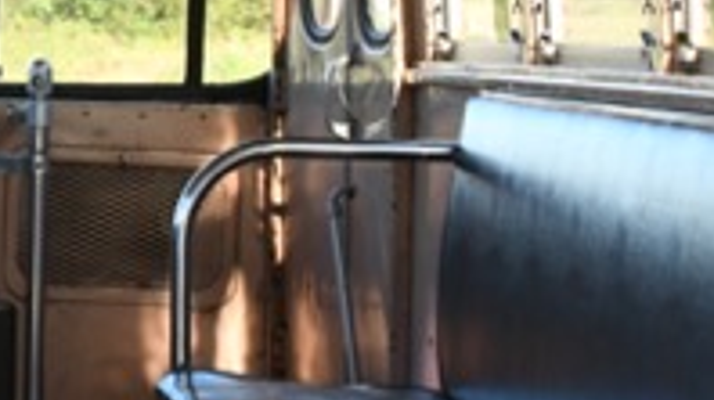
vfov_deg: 5.4
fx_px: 4200
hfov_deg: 9.5
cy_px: -101
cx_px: -267
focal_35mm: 222
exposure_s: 1/30
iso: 100
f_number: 8
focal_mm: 42
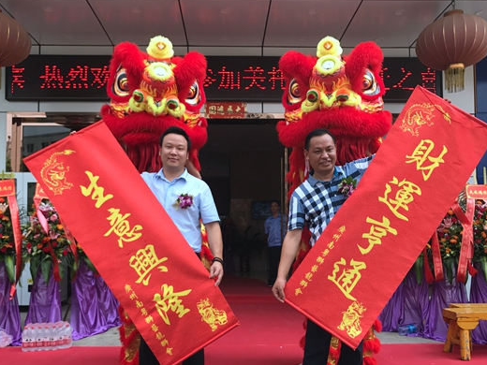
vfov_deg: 40.5
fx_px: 492
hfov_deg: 52.6
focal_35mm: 35
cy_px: 223
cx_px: 246
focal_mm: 3.99
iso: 20
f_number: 1.8
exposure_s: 1/720
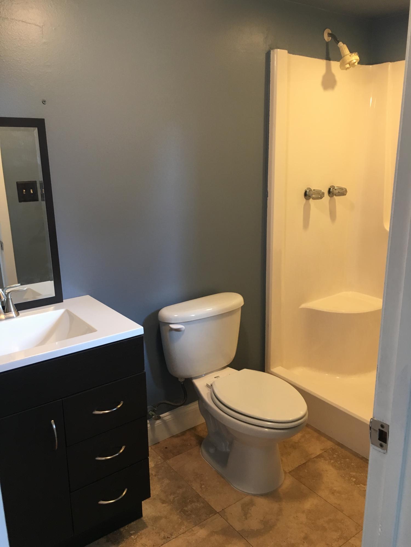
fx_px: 459
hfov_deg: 48.2
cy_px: 274
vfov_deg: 61.7
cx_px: 206
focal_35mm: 29
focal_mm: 4.15
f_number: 2.2
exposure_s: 1/30
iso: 100
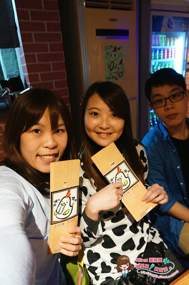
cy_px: 142
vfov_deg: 73.8
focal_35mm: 24
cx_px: 94
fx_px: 189
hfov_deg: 53.1
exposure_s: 1/50
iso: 3200
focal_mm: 16
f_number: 4.5
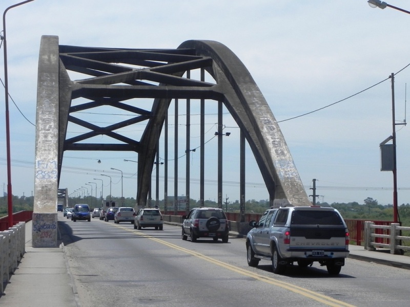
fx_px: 888
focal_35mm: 75
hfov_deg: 26.0
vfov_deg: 19.6
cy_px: 154
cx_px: 205
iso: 160
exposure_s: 1/626
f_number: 8
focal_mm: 13.4
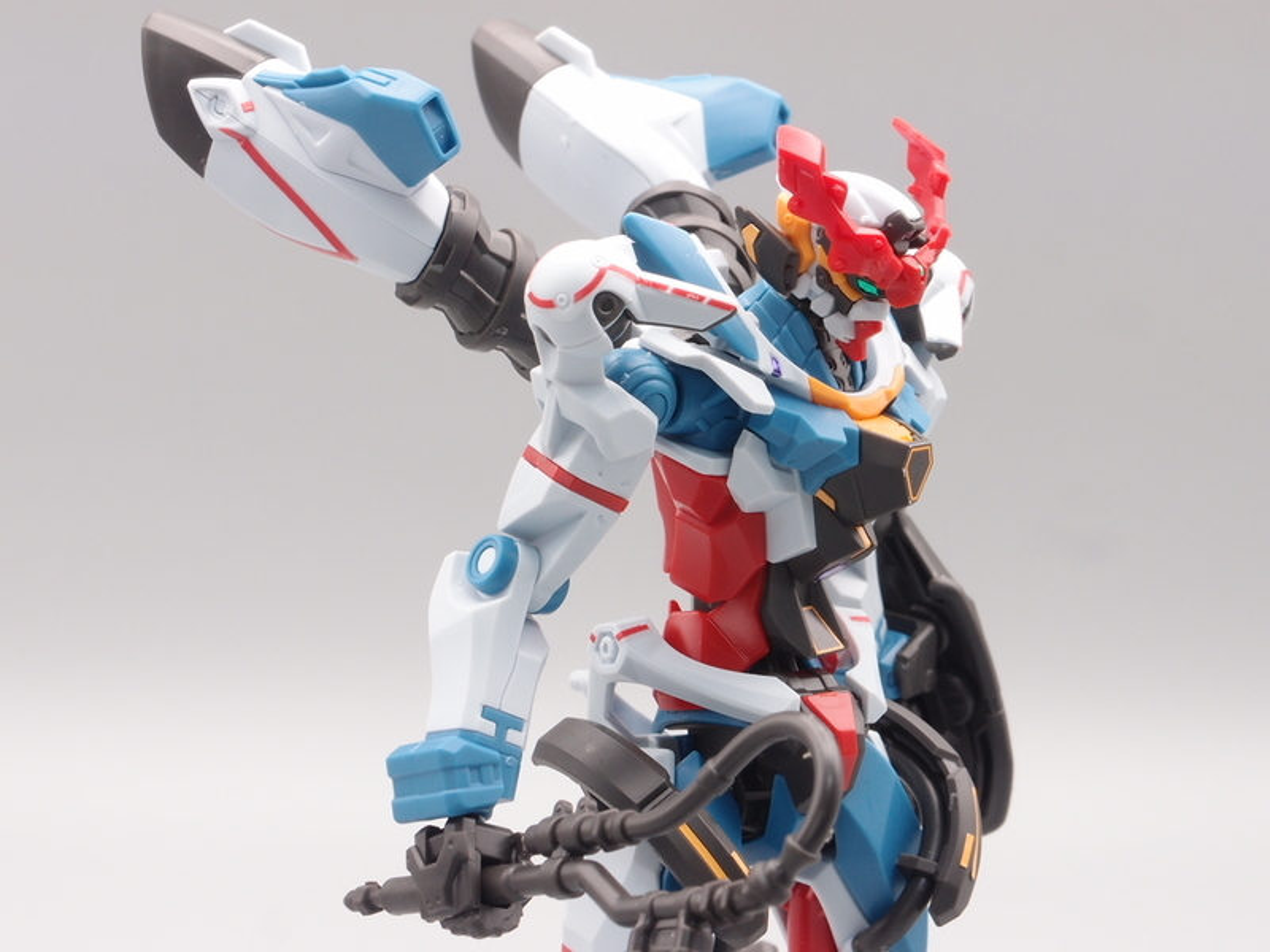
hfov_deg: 23.3
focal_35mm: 84
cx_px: 635
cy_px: 476
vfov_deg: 17.6
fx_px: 3082
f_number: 8
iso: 100
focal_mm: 18.15
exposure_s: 1/6
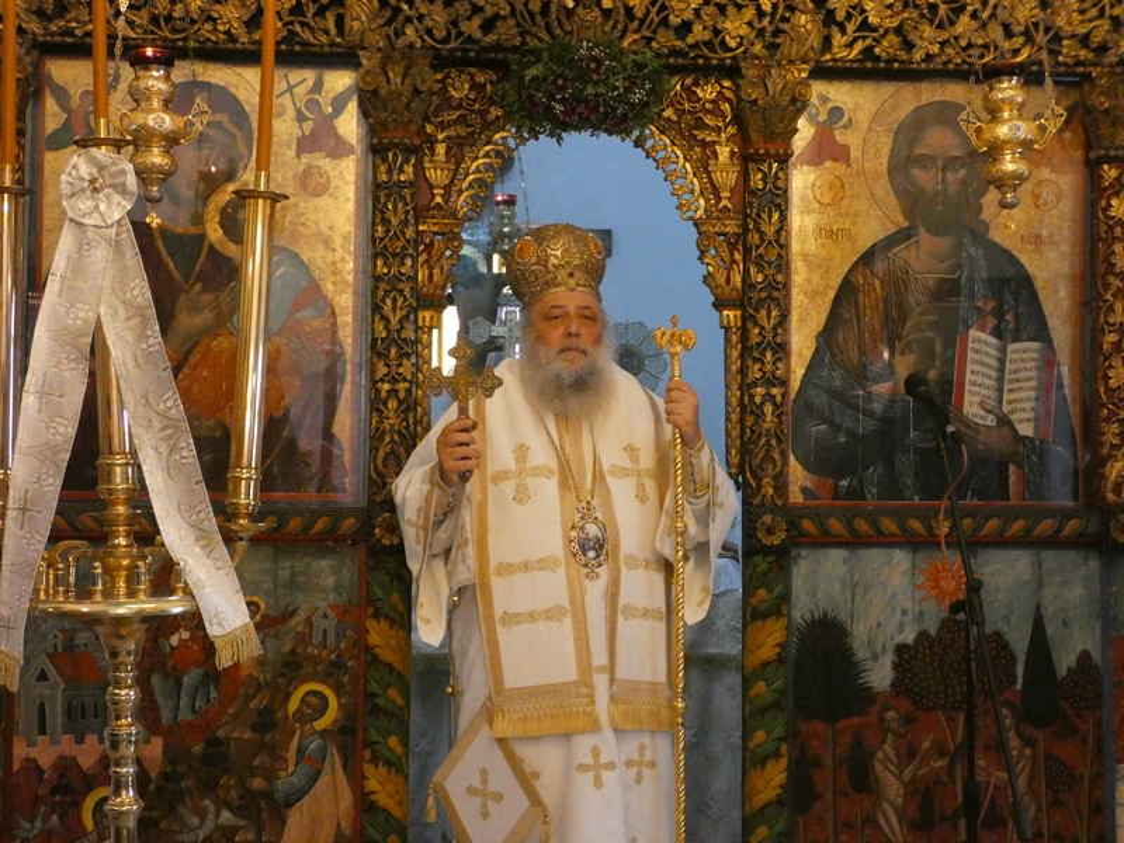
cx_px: 562
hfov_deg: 39.7
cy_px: 422
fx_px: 1559
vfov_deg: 30.3
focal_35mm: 48
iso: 1600
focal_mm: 8.6
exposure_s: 1/60
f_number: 3.8
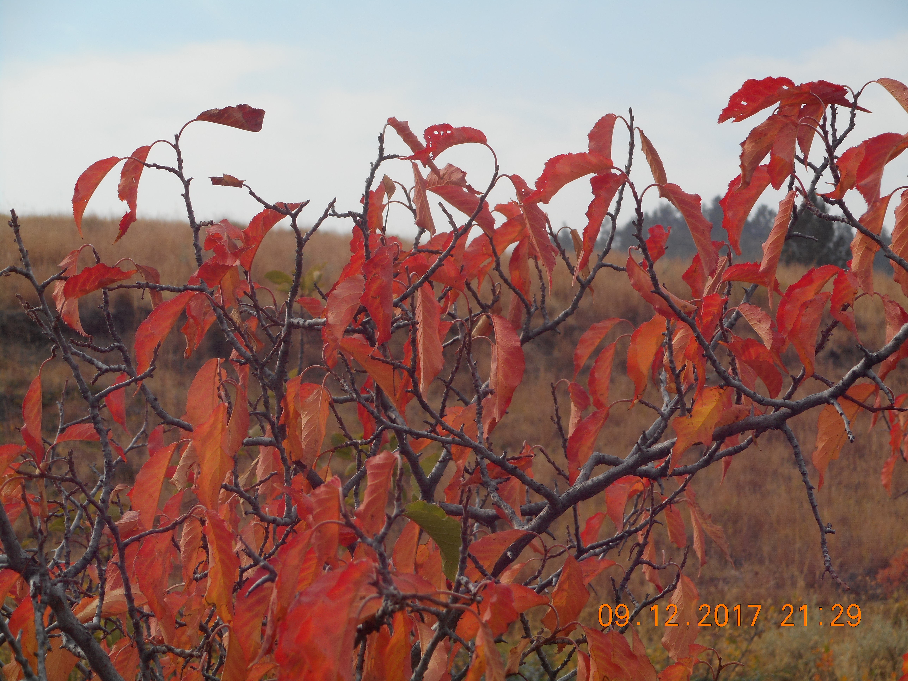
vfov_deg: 16.6
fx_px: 2335
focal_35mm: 89
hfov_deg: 22.0
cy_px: 340
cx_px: 454
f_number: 5.6
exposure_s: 1/320
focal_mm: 15.9
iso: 80
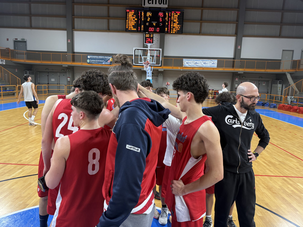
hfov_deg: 71.6
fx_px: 210
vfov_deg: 56.8
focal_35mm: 24
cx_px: 152
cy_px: 114
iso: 160
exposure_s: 1/121
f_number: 1.78
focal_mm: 6.76
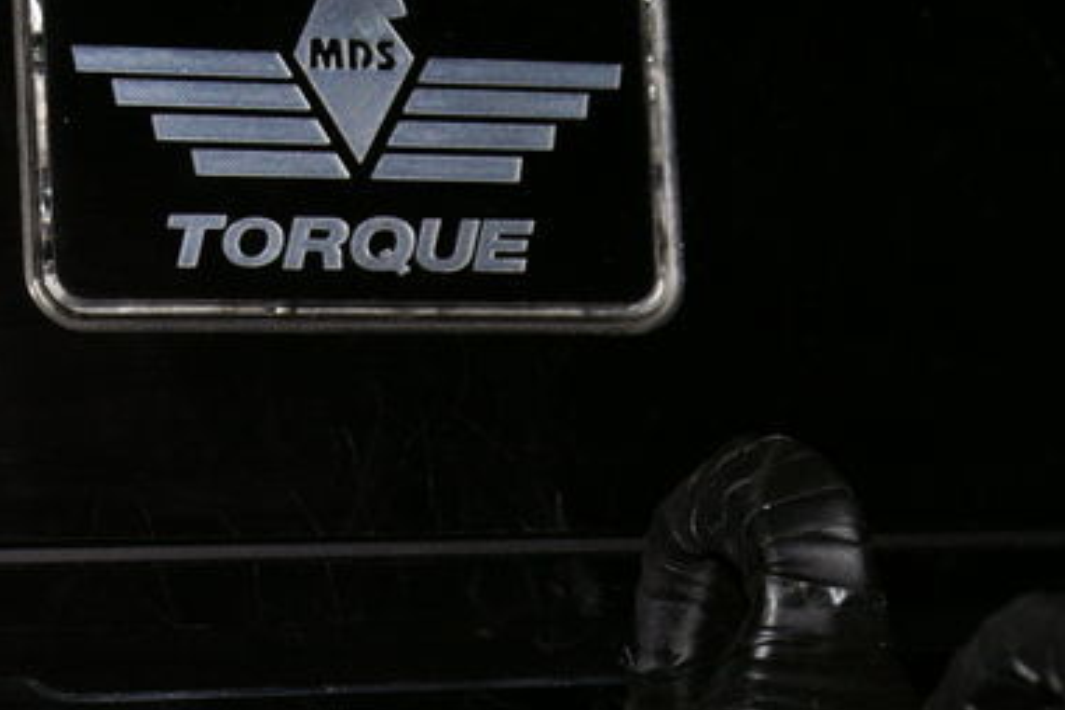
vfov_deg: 10.9
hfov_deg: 16.2
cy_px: 545
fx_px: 3727
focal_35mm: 126
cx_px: 665
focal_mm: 50
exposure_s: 1/100
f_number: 5.6
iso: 400
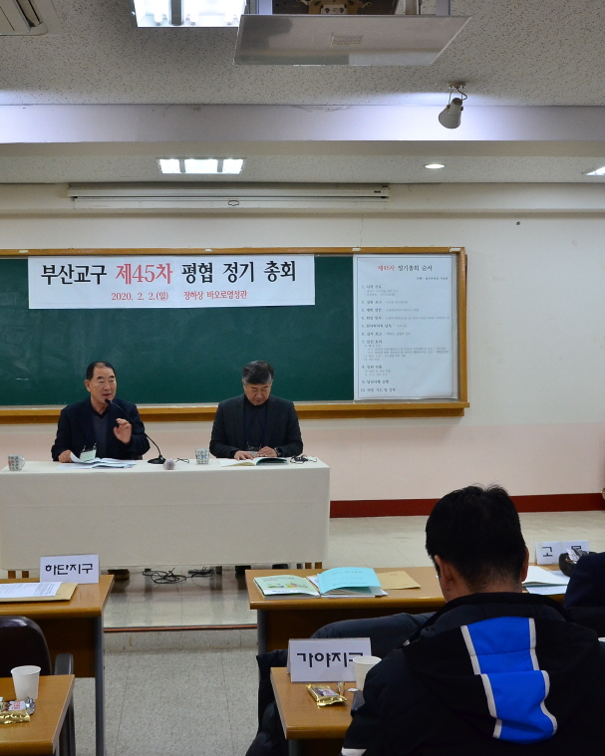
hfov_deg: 30.4
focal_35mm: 50
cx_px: 263
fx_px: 1113
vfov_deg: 37.5
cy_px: 377
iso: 800
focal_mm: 23
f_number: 6.3
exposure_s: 1/80
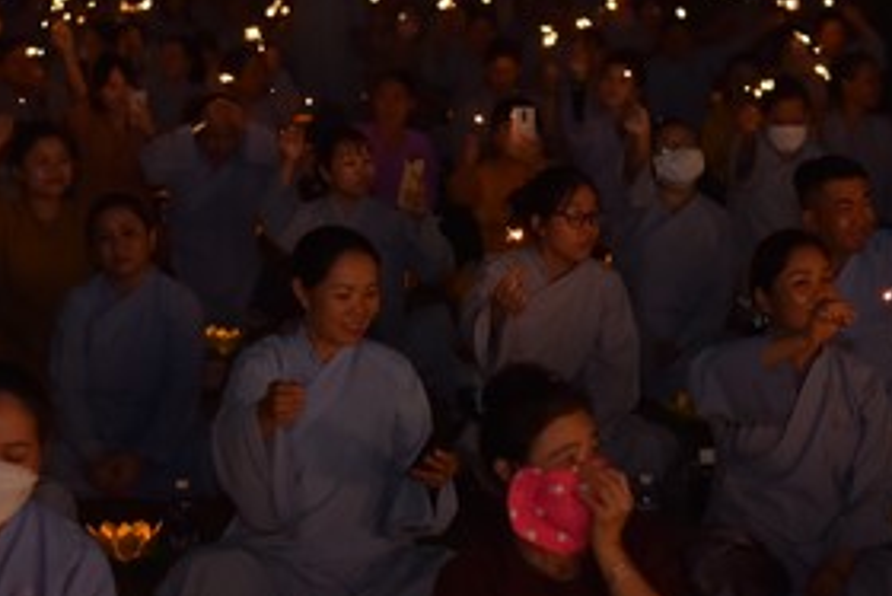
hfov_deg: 17.6
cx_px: 462
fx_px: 2876
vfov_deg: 11.8
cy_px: 314
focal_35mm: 116
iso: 640
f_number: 2.2
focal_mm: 50
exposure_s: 1/200
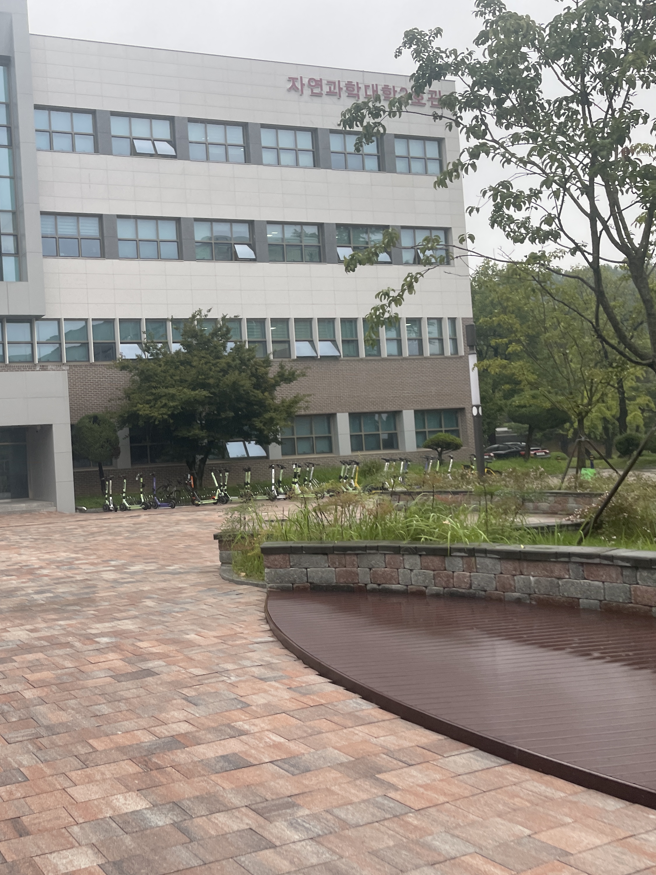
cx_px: 98
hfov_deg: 38.6
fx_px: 884
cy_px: 435
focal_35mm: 35
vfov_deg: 52.6
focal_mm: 4.2
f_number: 1.6
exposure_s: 1/121
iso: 40
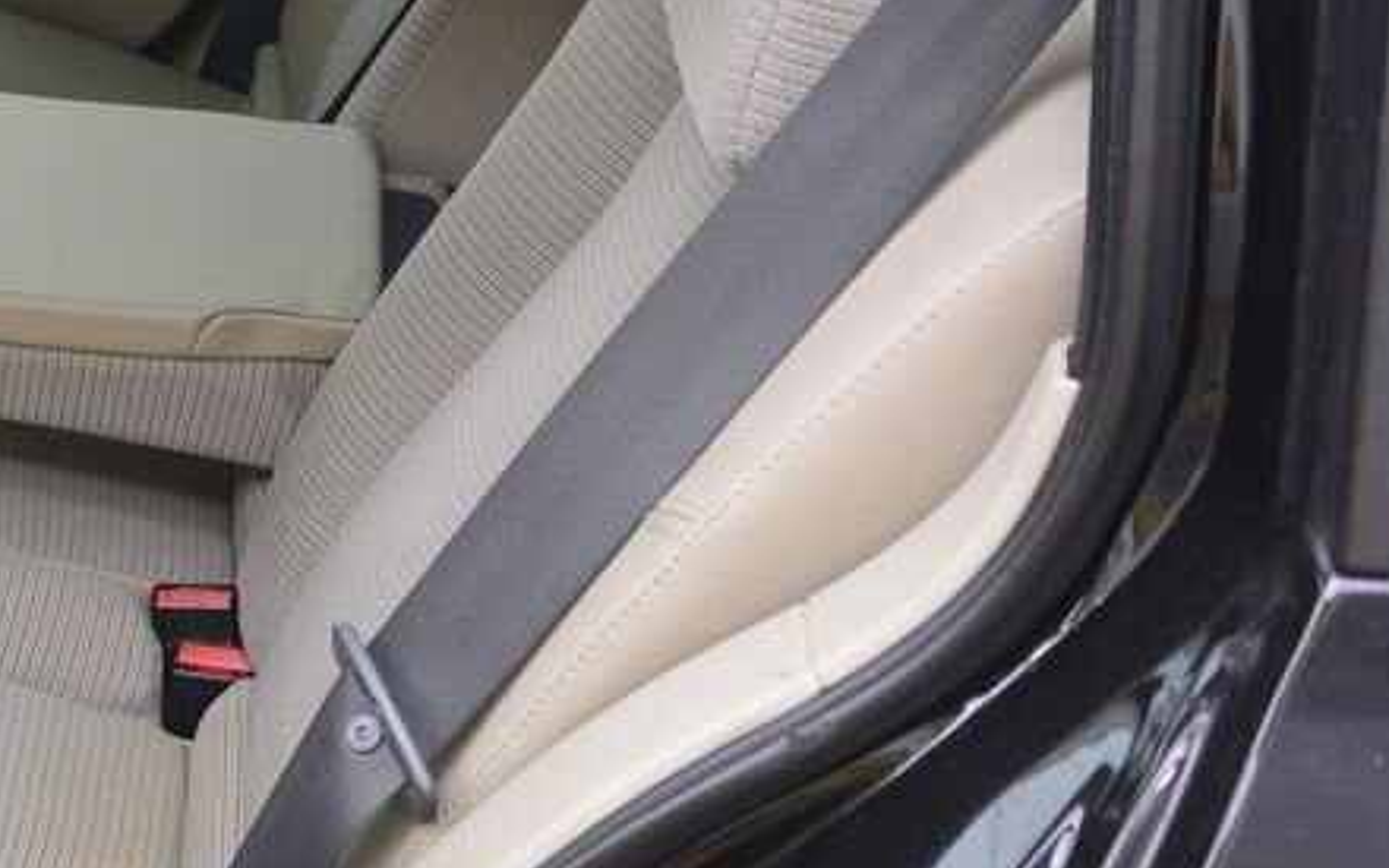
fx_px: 2423
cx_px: -180
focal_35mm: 64
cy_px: 462
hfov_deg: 28.7
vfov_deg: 20.3
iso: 160
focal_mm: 10
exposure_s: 1/60
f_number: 3.5
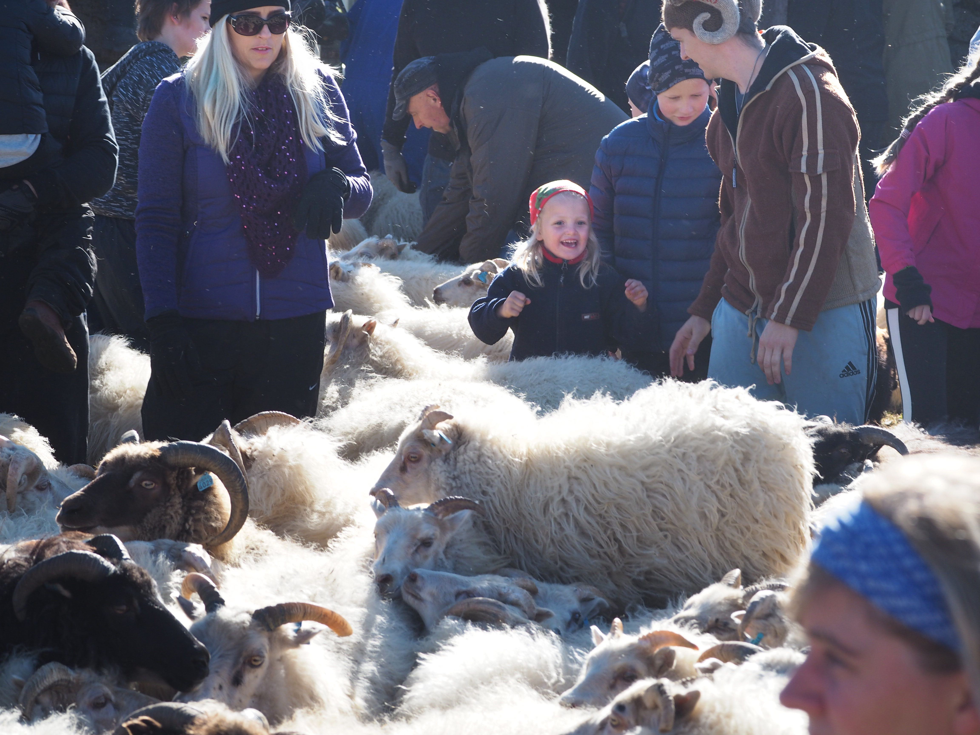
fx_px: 4247
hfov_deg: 13.2
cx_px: 490
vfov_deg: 9.9
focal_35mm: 150
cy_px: 368
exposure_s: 1/320
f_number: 6.3
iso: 200
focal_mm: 75
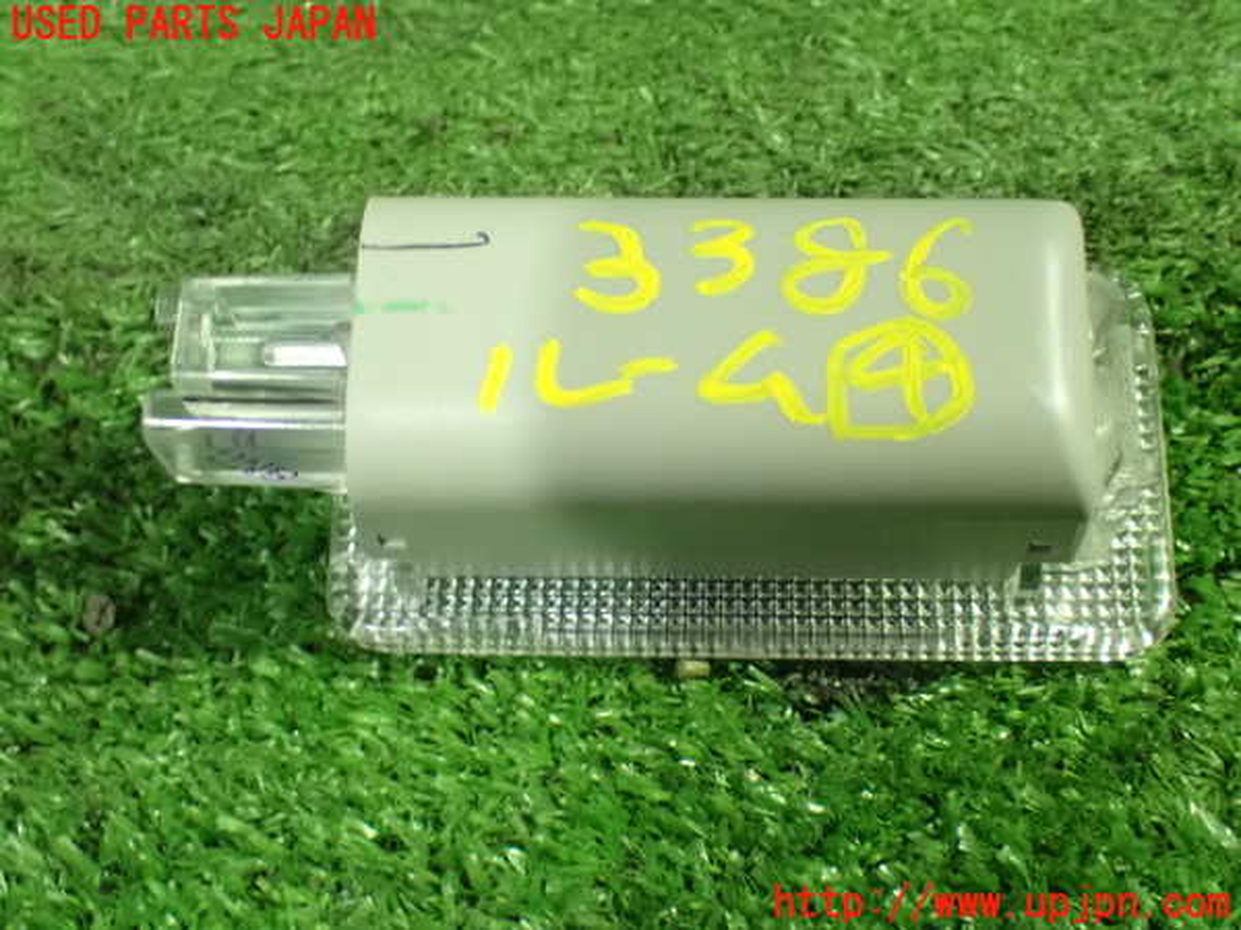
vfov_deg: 29.1
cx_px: 620
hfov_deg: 38.2
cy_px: 465
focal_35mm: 50
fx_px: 1793
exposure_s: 1/30
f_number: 3.2
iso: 1600
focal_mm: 9.01
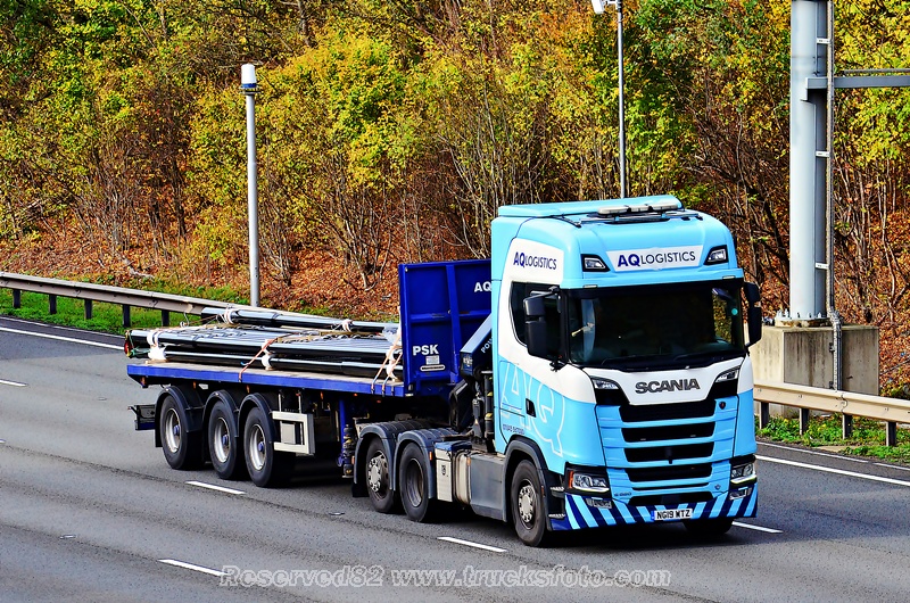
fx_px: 5865
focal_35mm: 232
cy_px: 302
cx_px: 455
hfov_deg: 8.9
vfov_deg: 5.9
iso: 800
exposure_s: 1/800
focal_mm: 155
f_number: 7.1
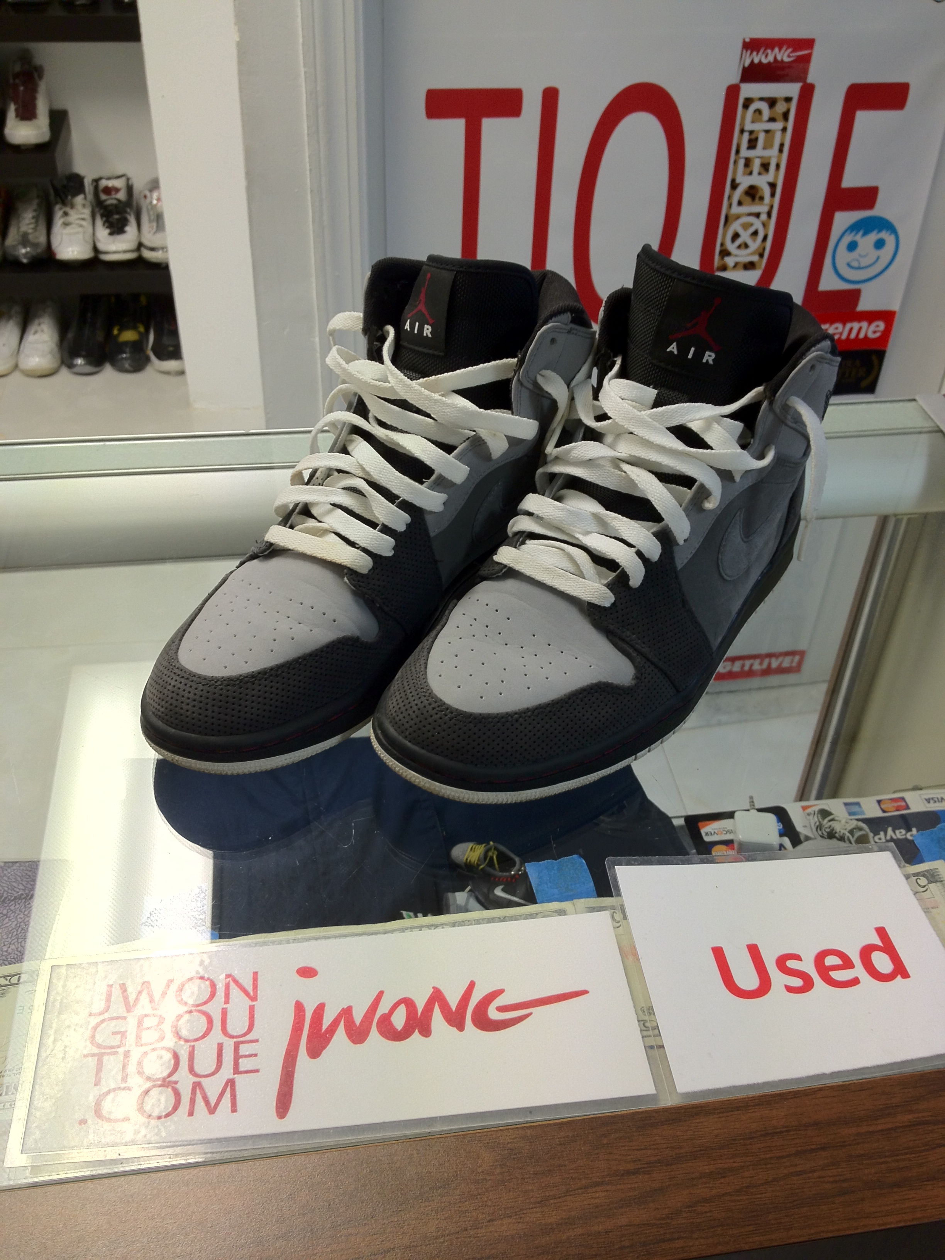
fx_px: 1274
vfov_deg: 52.6
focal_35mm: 35
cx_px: 472
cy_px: 630
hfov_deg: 40.7
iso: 80
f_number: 2.4
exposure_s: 1/20
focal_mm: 4.28
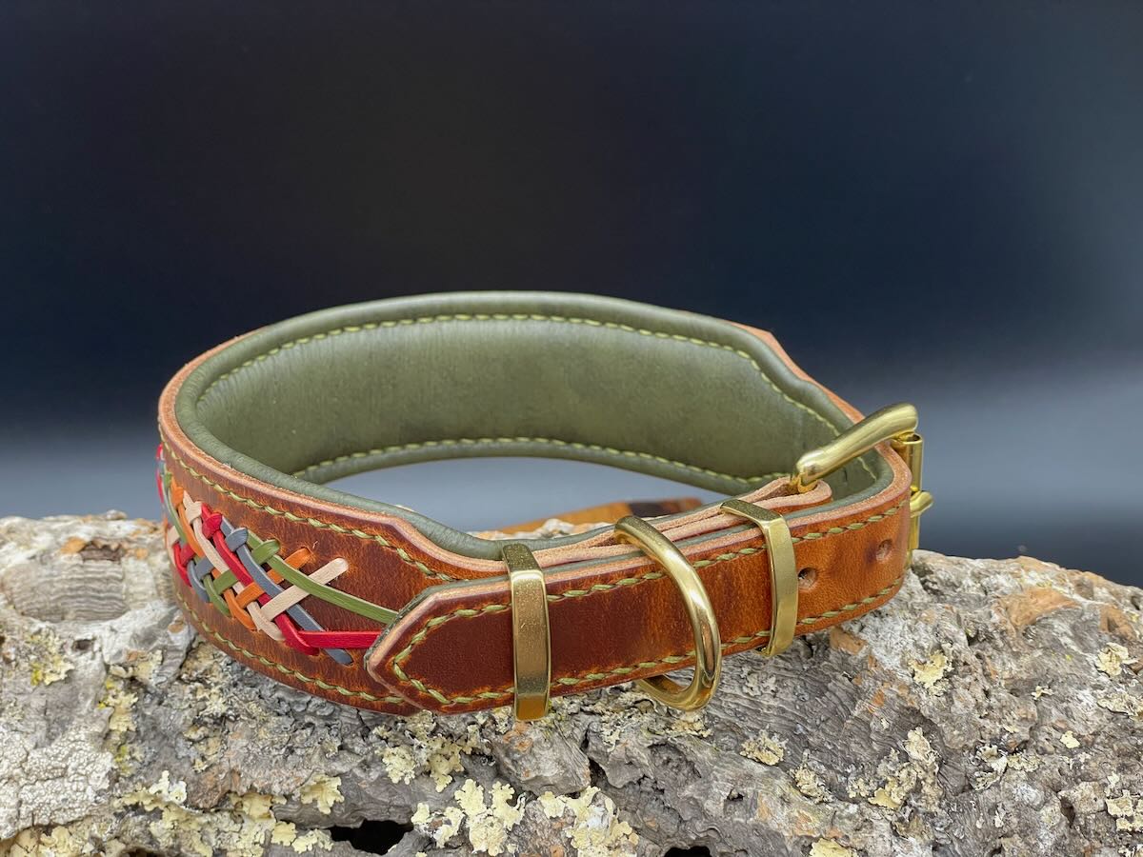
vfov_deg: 28.0
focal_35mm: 52
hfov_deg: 36.8
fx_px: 1717
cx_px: 572
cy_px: 428
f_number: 2
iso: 80
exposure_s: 1/99
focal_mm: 6
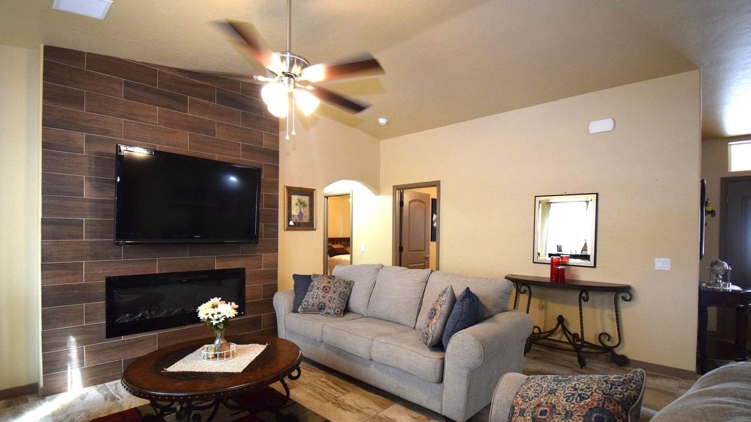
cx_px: 374
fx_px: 349
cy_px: 237
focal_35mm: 18
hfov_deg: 94.2
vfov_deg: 62.2
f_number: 4.8
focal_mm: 11
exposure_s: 1/60
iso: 1800
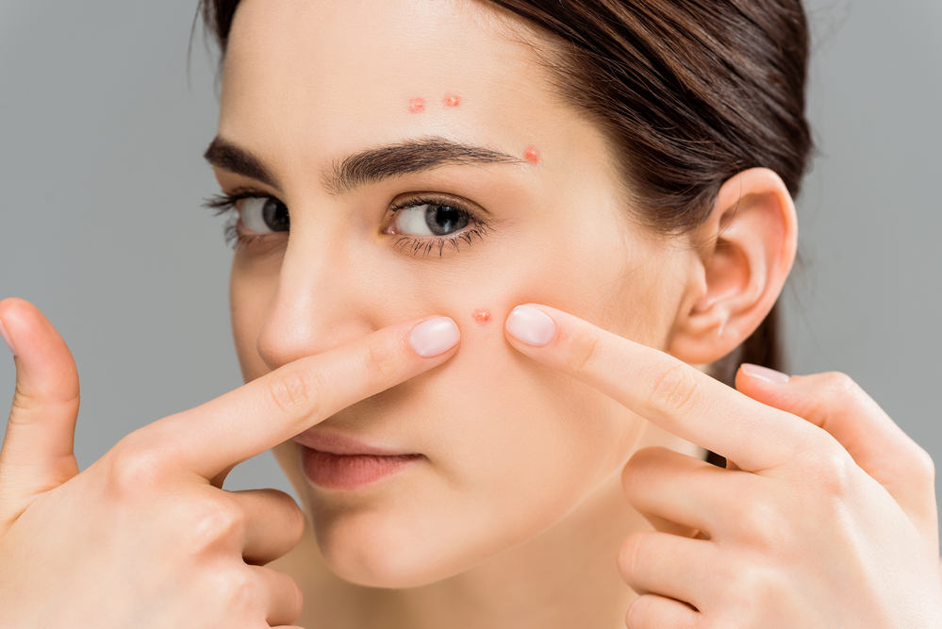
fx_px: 2749
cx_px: 471
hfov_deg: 19.4
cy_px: 314
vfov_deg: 13.1
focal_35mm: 105
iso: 125
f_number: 5.6
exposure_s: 1/160
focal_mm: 105
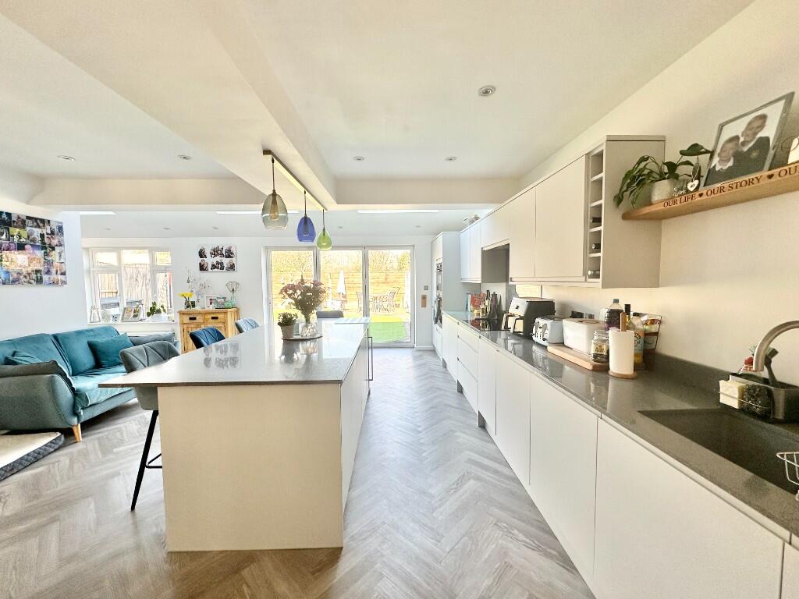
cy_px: 300
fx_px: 323
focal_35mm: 14
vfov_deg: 85.7
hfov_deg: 102.1
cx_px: 400
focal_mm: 2.22
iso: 40
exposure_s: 1/102
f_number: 2.2
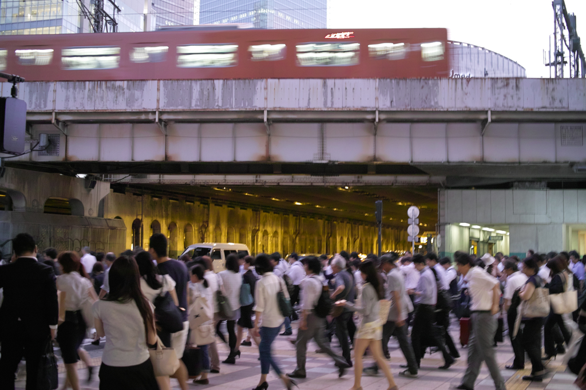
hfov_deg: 47.4
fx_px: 667
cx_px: 293
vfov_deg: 32.6
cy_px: 195
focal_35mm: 41
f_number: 2.8
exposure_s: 1/20
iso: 400
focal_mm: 24.2
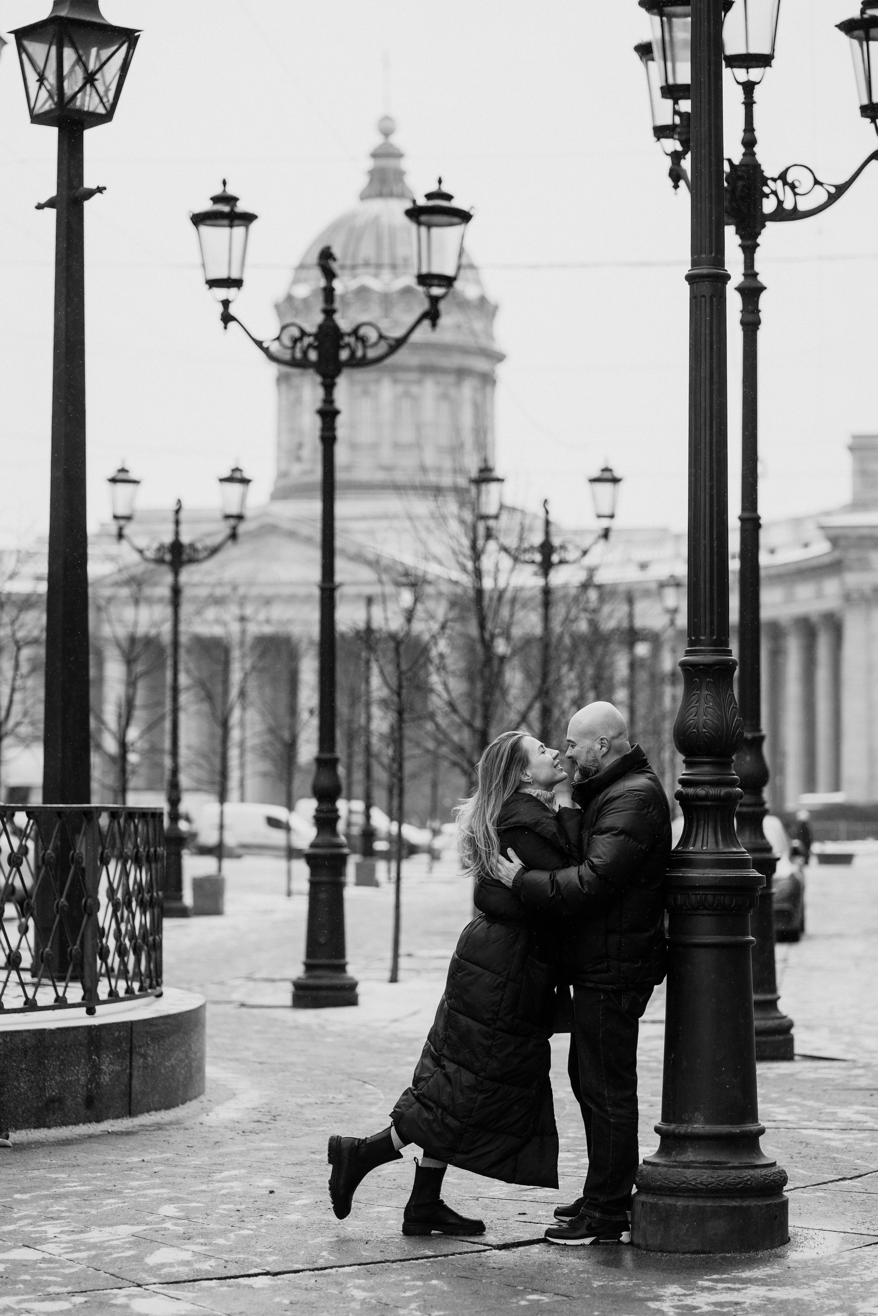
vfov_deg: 23.9
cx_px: 439
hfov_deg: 16.1
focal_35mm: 85
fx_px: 3109
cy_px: 658
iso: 250
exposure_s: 1/800
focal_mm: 85
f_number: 2.5
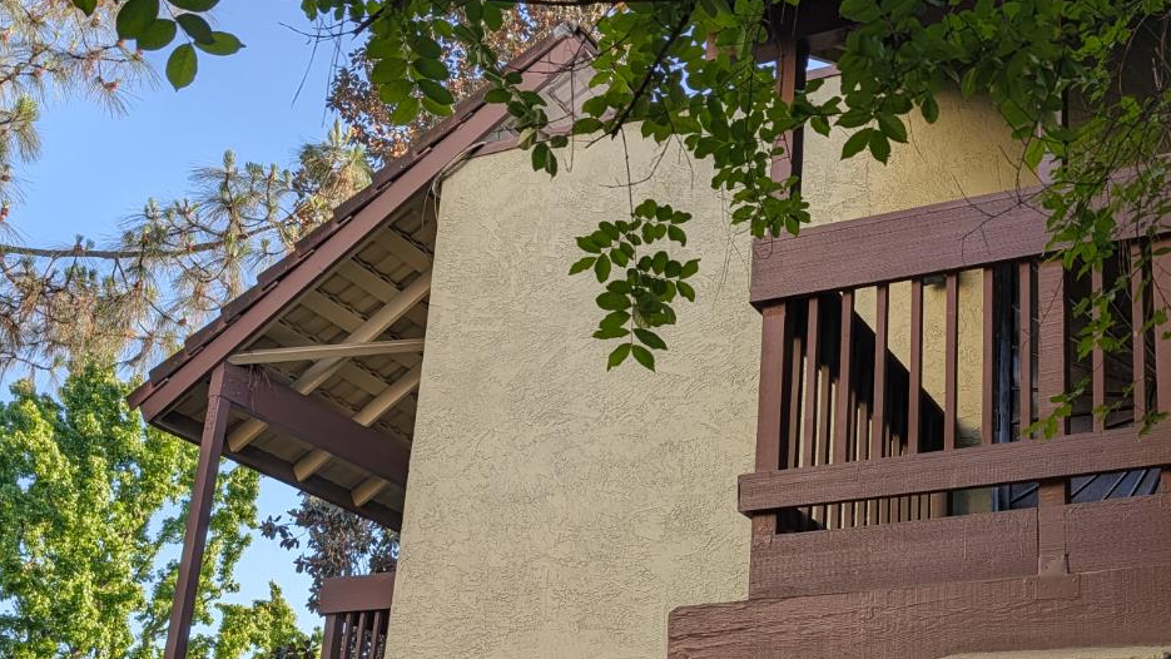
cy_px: 568
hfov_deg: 46.7
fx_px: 1304
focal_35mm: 42
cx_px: 868
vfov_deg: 27.5
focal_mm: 6.9
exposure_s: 1/354
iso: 21
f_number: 1.68
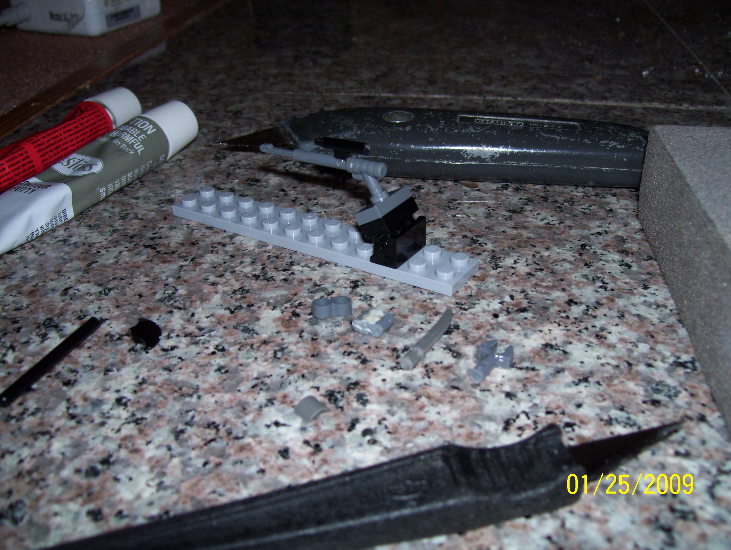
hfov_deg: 51.3
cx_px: 366
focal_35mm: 36
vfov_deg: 39.7
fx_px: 761
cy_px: 275
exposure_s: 1/60
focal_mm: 6
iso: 80
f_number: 2.7
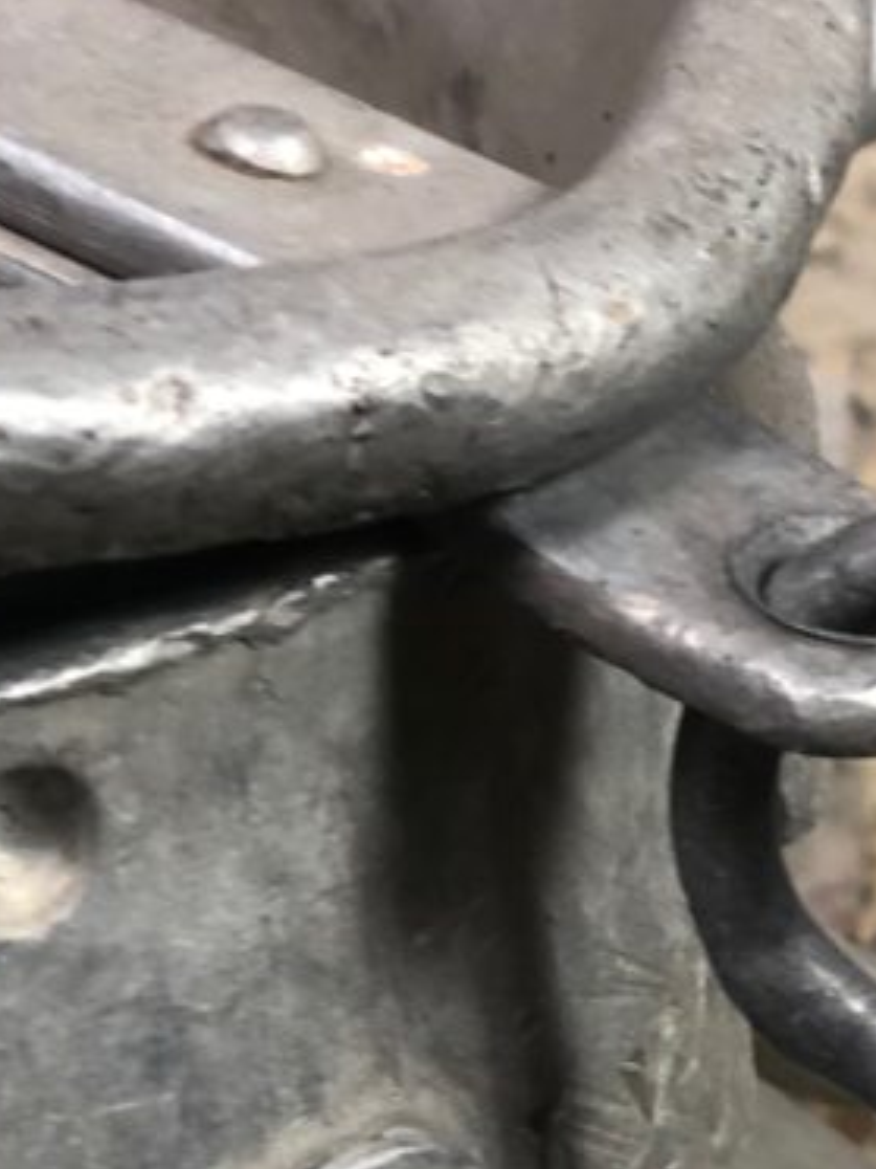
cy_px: 1229
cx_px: 810
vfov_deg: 13.6
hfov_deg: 10.3
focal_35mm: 143
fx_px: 4825
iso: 100
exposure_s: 1/33
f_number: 2.4
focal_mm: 6
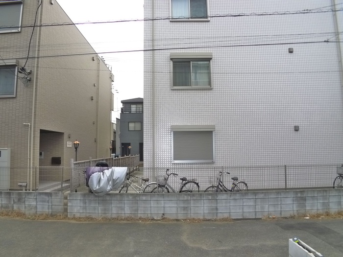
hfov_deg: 60.0
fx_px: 297
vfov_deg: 46.8
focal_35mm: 30
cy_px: 128
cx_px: 172
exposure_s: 1/500
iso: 400
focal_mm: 6.4
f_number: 3.5
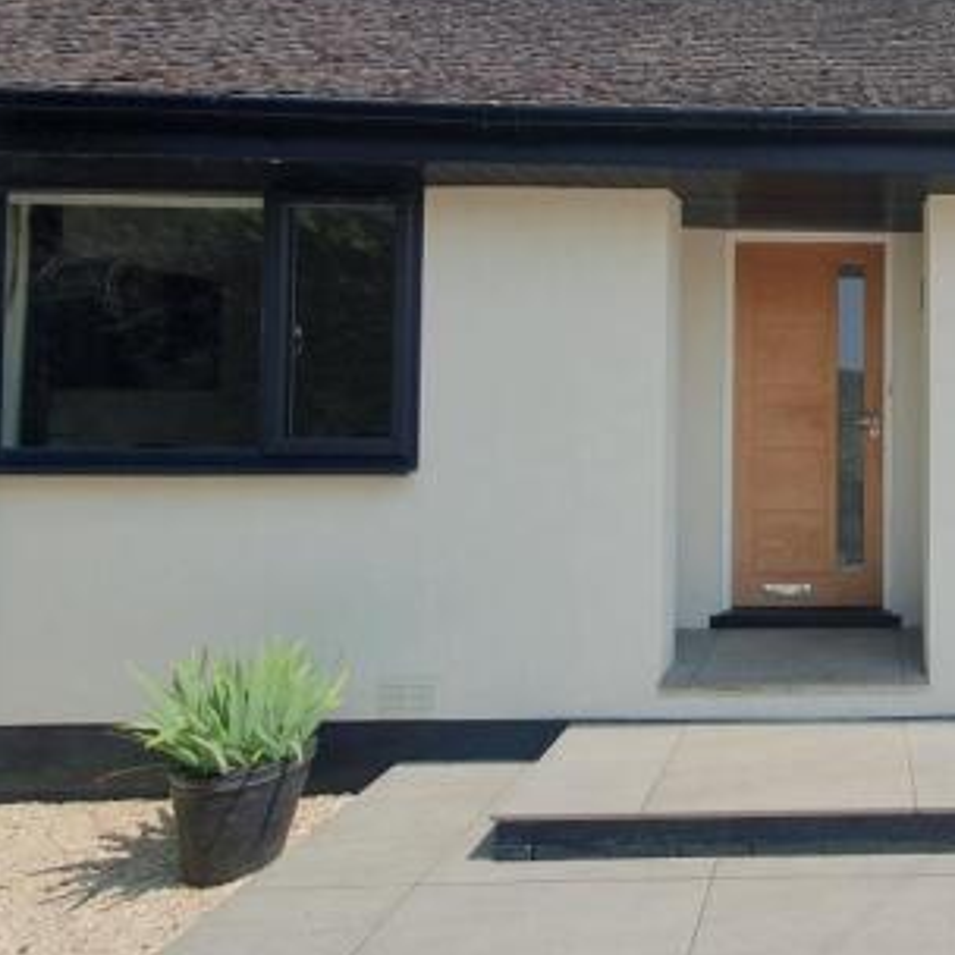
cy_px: 391
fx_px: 687
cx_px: 878
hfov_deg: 58.4
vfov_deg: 69.1
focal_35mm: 22
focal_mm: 1.8
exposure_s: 1/1120
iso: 50
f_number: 2.2
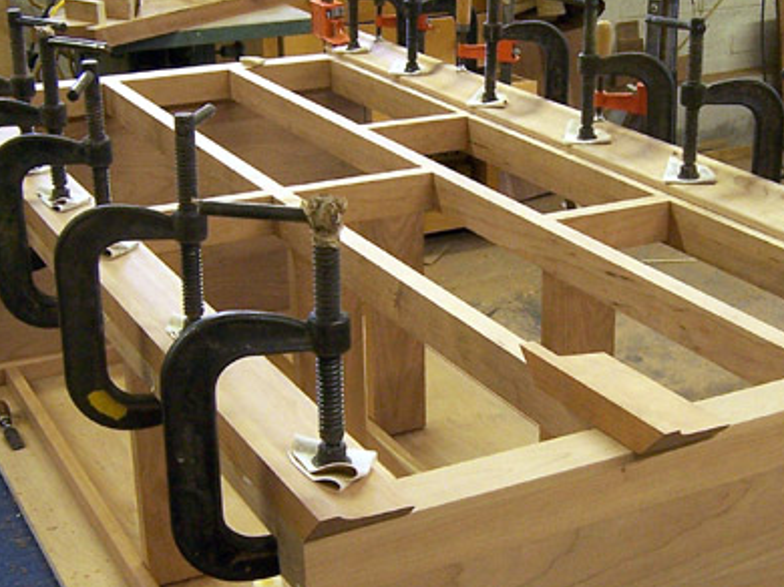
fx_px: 1381
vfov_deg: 24.0
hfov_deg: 31.6
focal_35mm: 61
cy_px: 291
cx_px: 493
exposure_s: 1/20
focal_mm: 5.5
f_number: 3.4
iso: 140
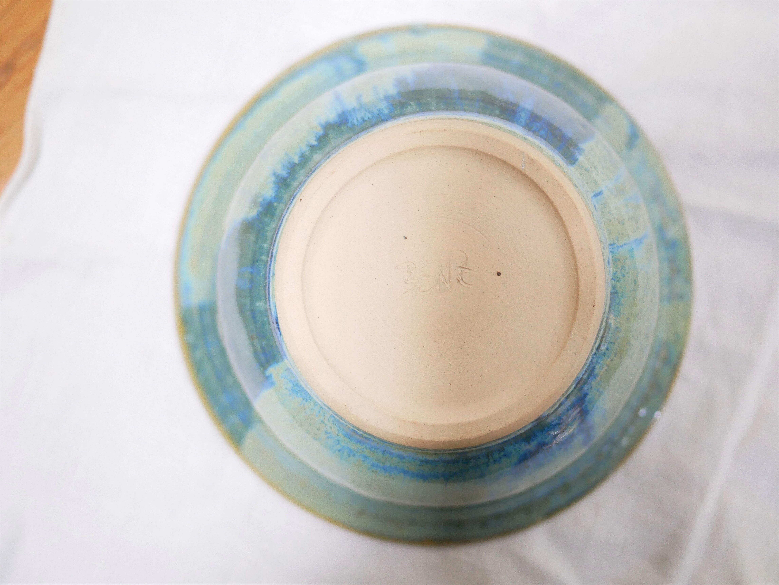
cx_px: 390
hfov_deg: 46.8
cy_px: 292
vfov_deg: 36.0
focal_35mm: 40
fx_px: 901
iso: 800
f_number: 1.7
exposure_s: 1/60
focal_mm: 20
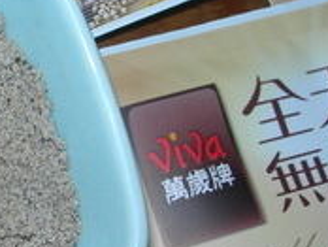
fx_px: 1034
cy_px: 114
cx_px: -6
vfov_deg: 13.6
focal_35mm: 109
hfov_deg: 17.6
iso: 50
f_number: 4.8
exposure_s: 1/60.1
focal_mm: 7.8
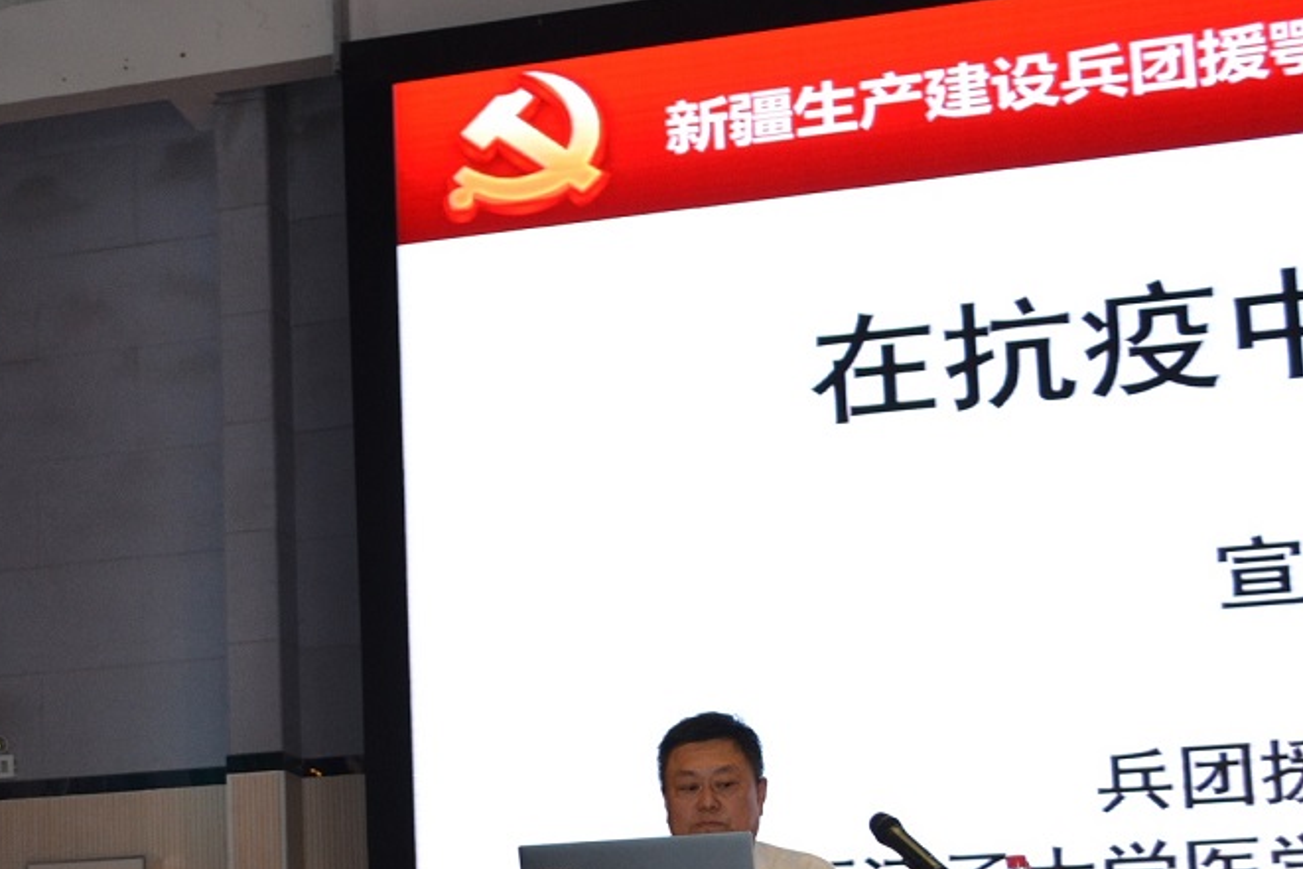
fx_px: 2498
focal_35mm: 69
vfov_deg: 19.5
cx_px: 356
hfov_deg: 28.9
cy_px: 747
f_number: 4
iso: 400
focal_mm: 22
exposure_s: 1/60
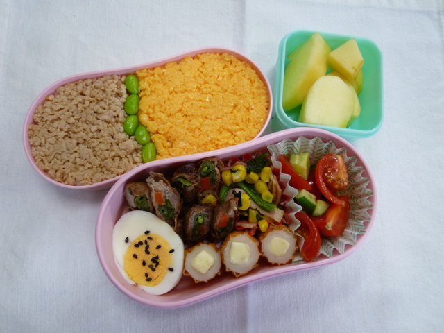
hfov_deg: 71.6
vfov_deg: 56.8
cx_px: 222
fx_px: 308
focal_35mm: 24
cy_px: 166
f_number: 2.2
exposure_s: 1/60
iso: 160
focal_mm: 4.3
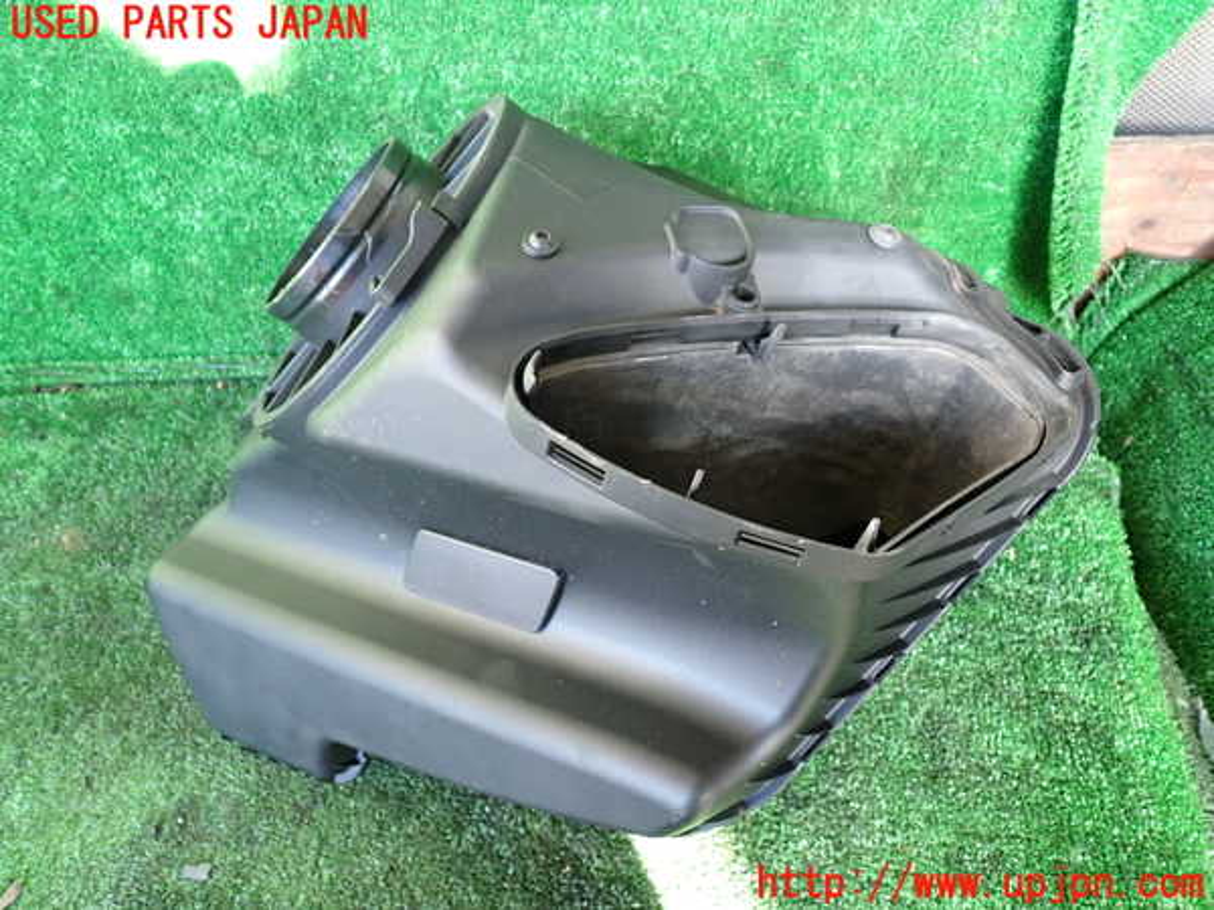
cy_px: 455
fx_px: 1052
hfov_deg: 60.0
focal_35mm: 30
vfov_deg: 46.8
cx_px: 607
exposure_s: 1/30
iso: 200
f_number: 2.3
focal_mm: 5.4
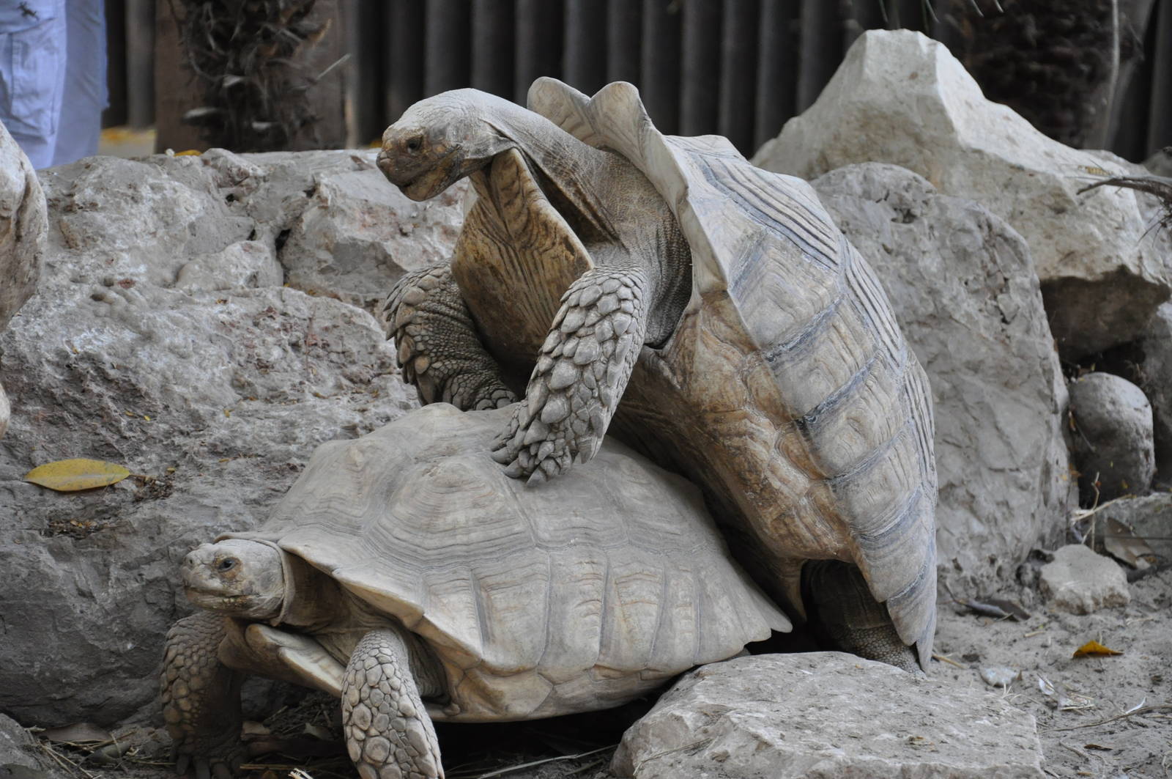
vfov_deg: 10.7
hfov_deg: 16.1
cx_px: 586
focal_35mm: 128
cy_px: 390
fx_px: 4146
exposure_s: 1/125
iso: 1100
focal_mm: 85
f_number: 5.6
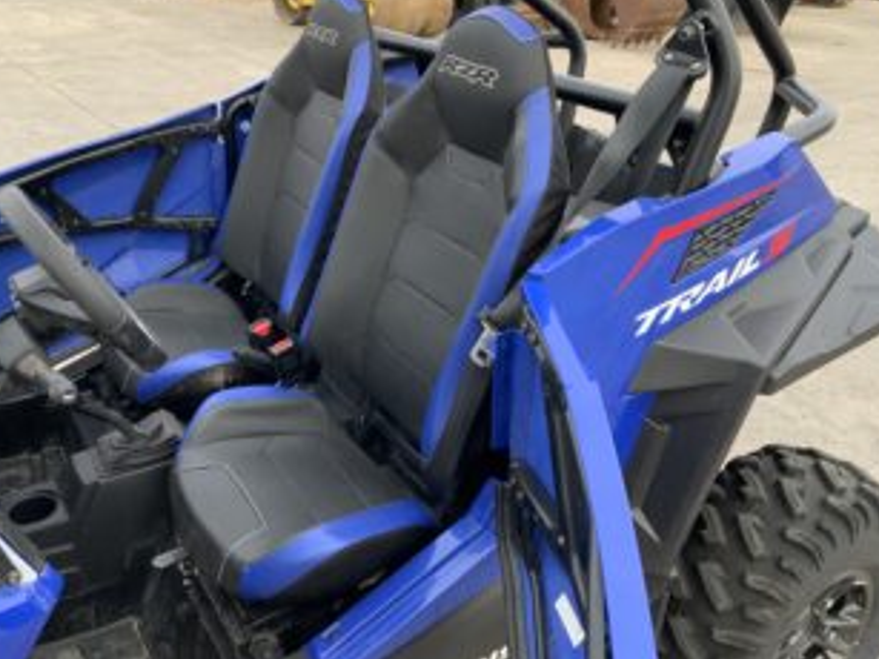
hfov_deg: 53.8
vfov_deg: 41.6
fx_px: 863
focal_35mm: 34
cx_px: 378
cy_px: 275
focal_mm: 3
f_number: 1.8
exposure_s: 1/120
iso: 64
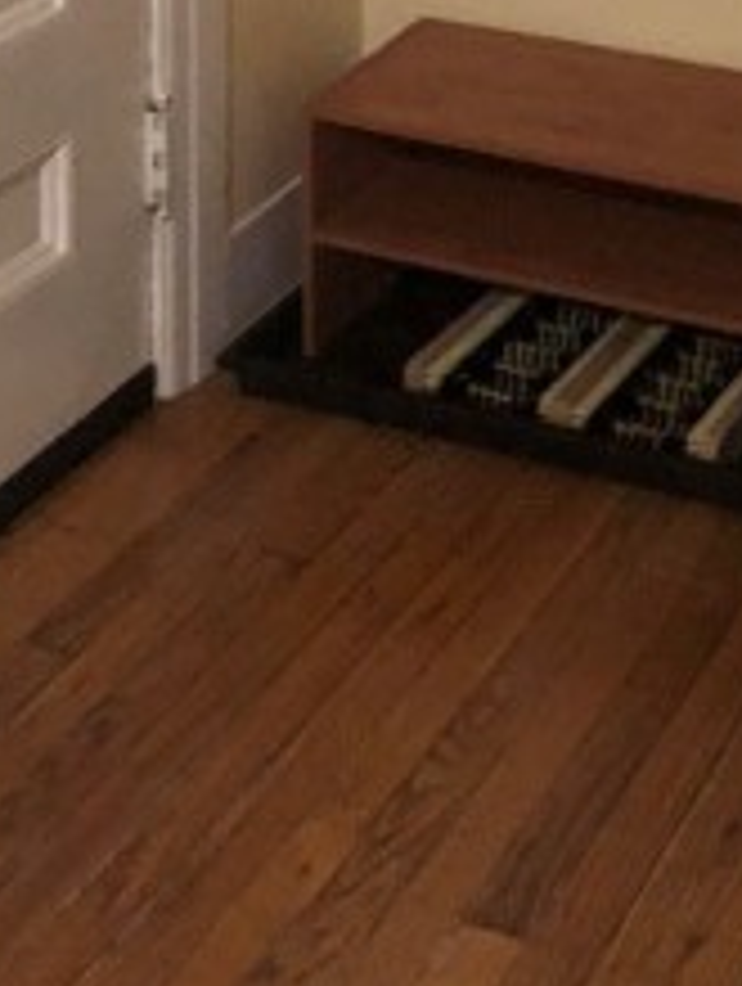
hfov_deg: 15.1
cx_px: 517
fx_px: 2793
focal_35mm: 98
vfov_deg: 17.9
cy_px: -482
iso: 100
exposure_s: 1/4
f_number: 1.8
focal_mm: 4
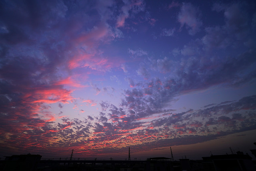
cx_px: 128
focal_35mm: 16
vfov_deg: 73.8
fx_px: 114
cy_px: 86
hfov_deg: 96.7
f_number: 5
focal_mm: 16
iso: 200
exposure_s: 1/160
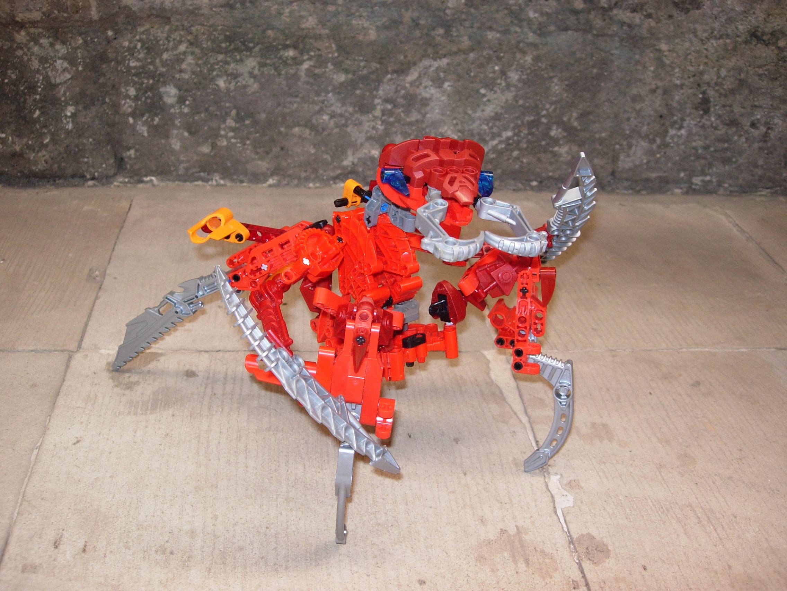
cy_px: 296
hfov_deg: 49.0
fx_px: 864
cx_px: 394
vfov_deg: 37.7
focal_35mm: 38
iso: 79
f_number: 2.8
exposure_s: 1/32
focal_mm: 7.8
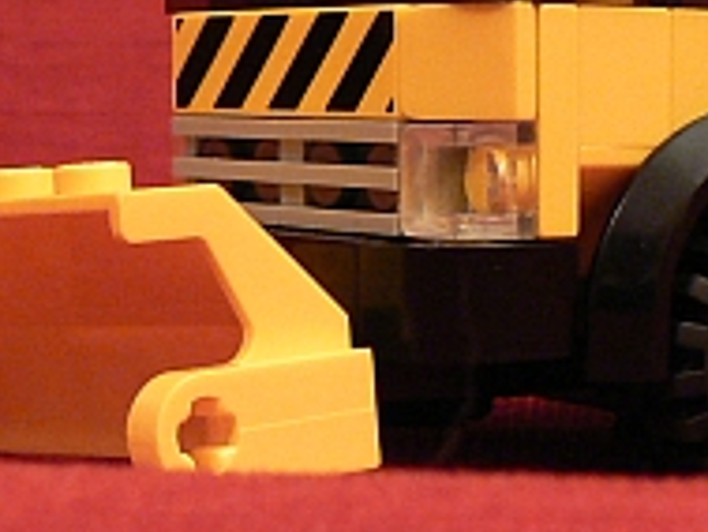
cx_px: 794
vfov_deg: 12.2
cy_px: 247
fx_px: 2497
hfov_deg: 15.7
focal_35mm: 122
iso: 200
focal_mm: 6
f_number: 2.8
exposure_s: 1/6
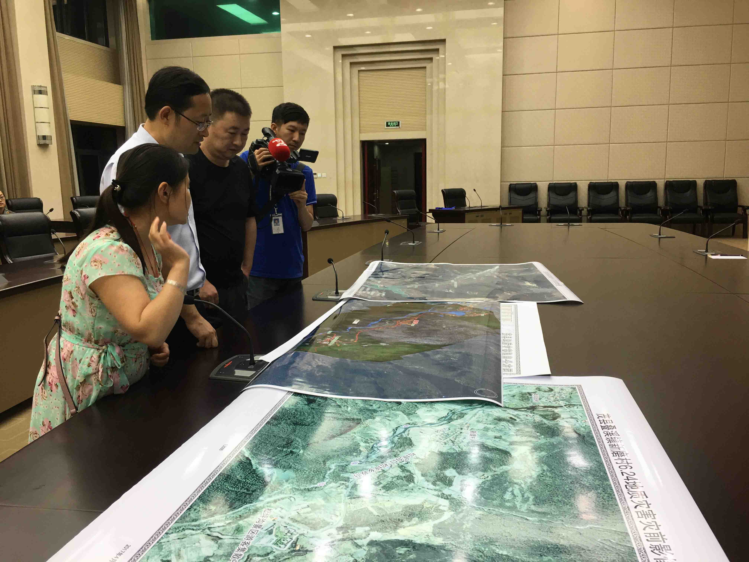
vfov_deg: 48.2
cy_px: 281
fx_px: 627
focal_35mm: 29
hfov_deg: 61.7
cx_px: 374
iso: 32
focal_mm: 4.15
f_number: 2.2
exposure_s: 1/33
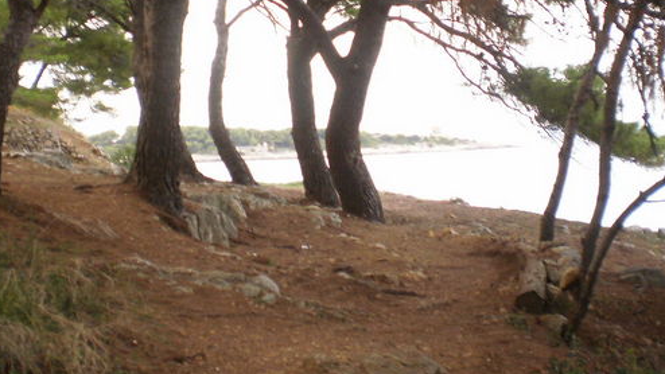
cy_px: 61
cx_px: 331
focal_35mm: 67
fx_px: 1182
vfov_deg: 17.8
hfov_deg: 31.4
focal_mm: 6.3
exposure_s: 1/80
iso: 100
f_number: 3.1
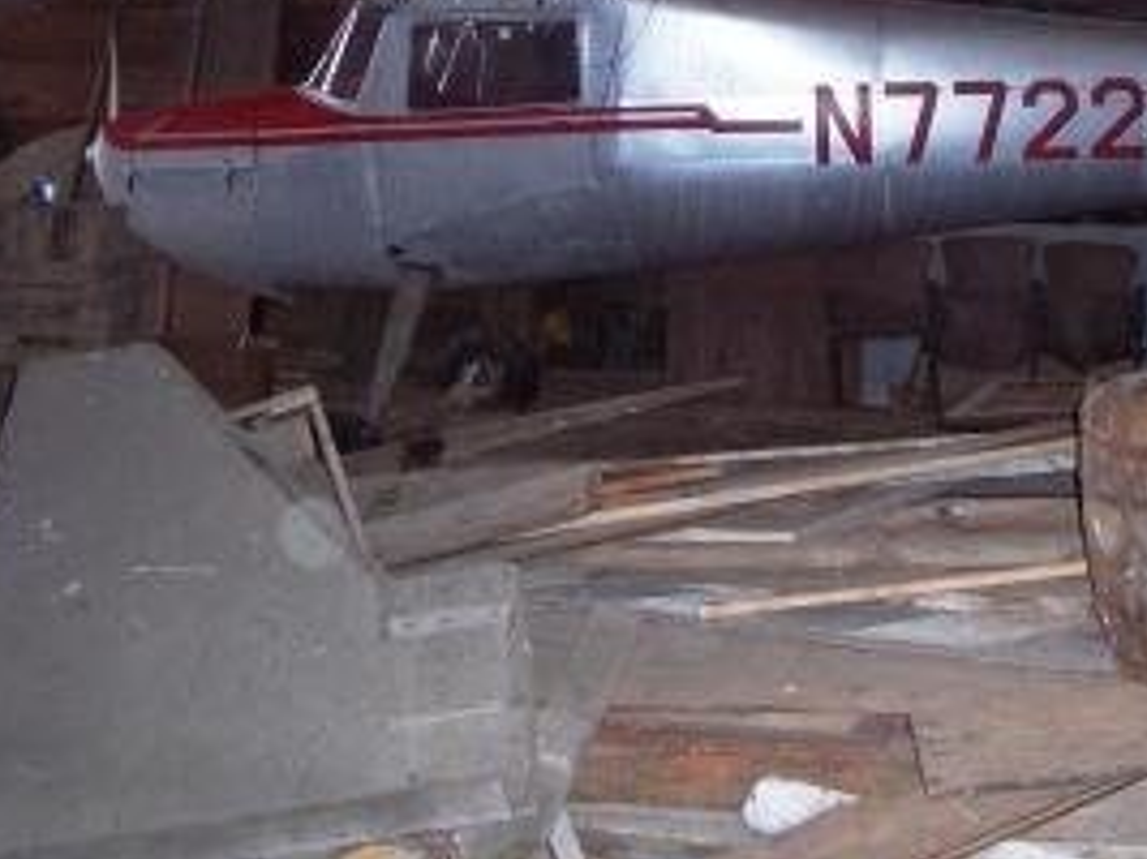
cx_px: 842
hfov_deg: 33.2
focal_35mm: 57
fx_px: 1888
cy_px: 142
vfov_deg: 25.1
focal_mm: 5.6
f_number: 2.7
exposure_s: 1/60
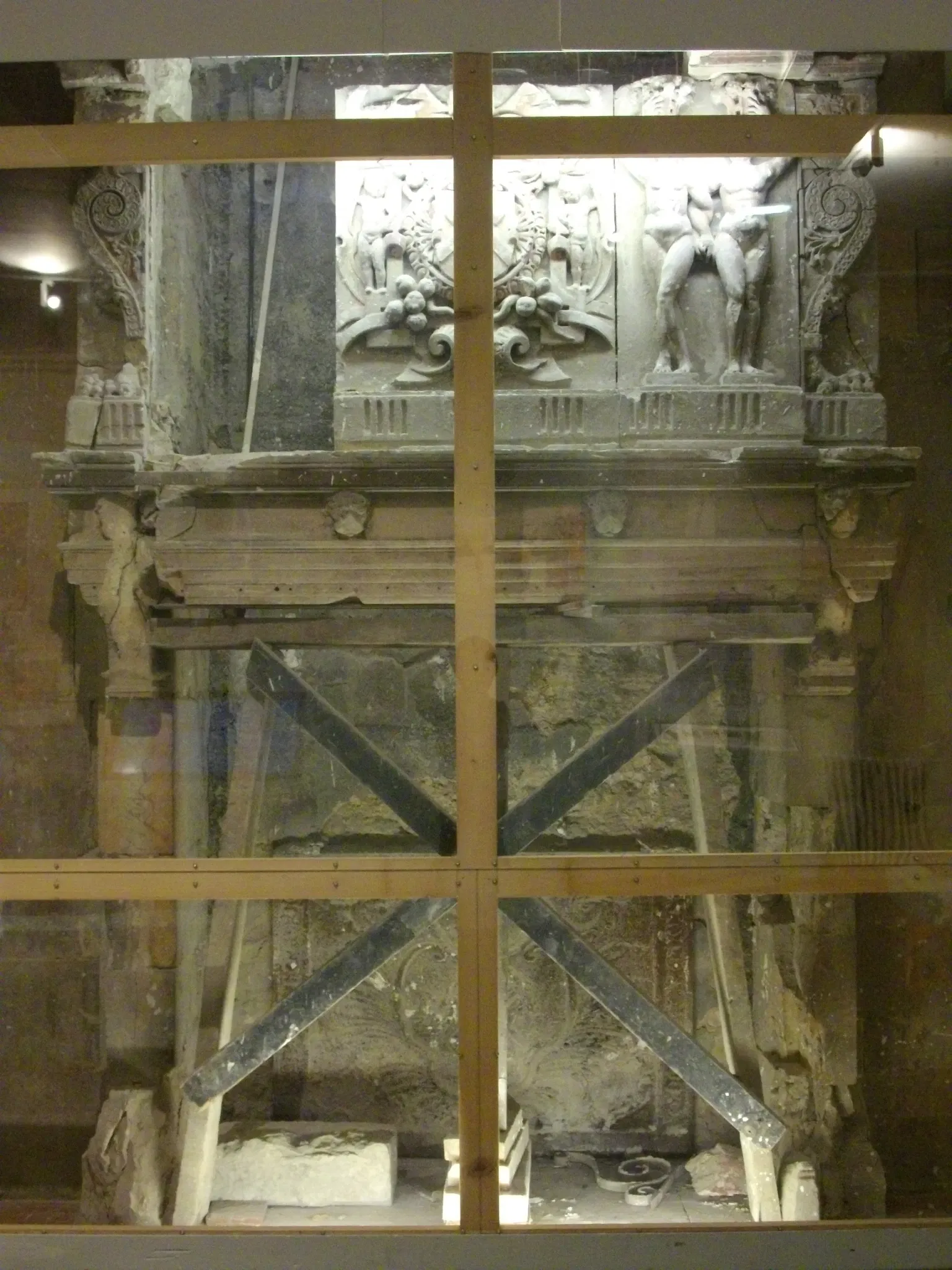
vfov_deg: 35.5
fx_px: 1980
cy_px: 635
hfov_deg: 27.0
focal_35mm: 54
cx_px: 476
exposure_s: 1/60
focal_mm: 9
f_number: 3.4
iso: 575
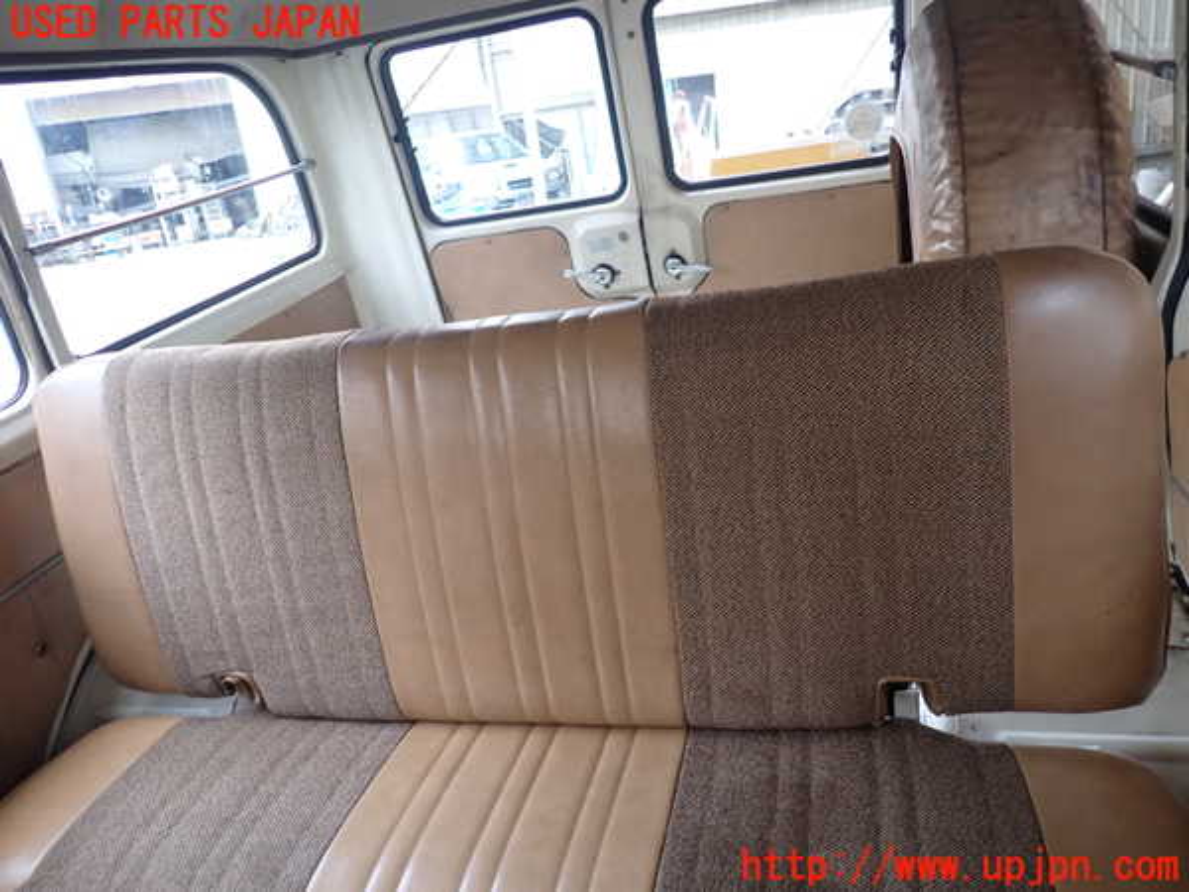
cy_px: 446
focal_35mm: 25
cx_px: 594
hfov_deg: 69.4
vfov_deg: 54.9
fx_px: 859
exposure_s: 1/50
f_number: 2
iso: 200
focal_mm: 4.5
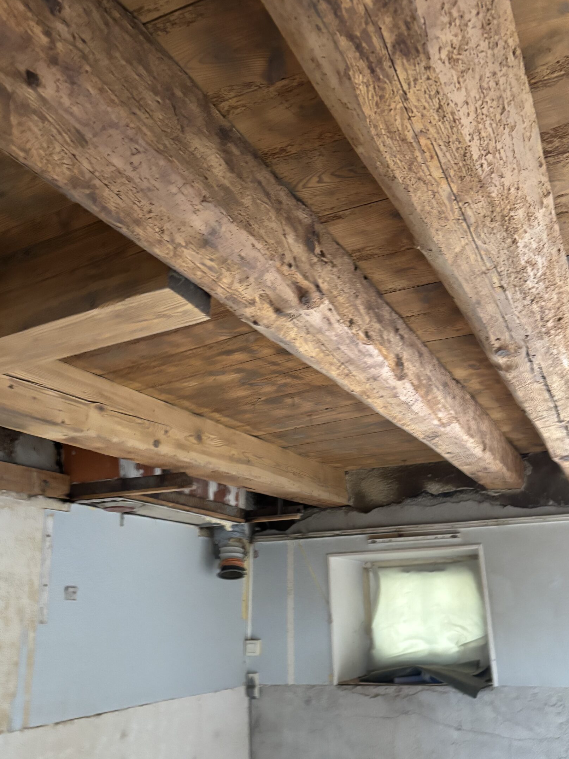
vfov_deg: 58.3
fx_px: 679
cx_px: 293
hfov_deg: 45.4
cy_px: 410
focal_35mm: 31
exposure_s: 1/49
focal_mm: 5.96
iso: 500
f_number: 1.6
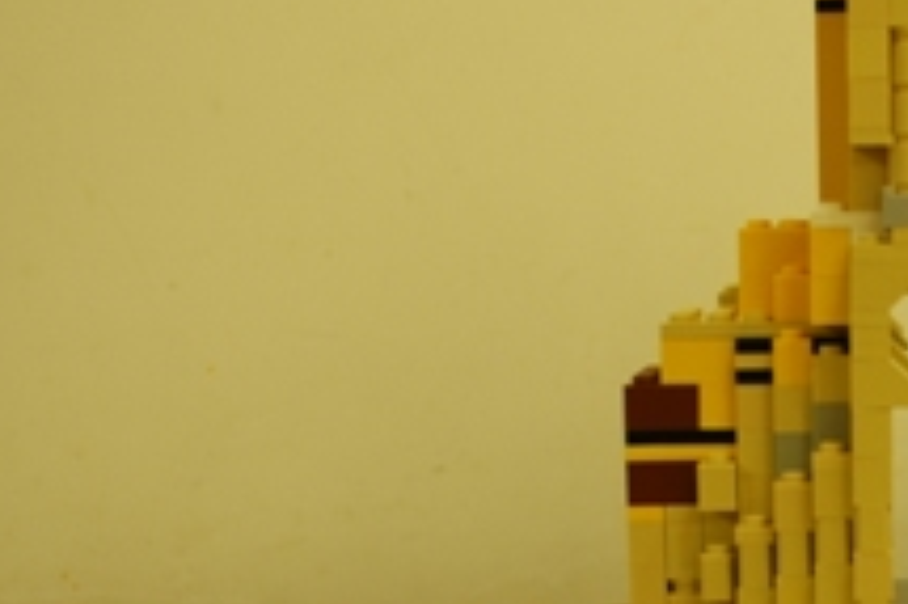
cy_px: 515
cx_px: 849
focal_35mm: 72
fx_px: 1815
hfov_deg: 26.9
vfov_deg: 18.6
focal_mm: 18
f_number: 3.5
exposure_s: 1/13
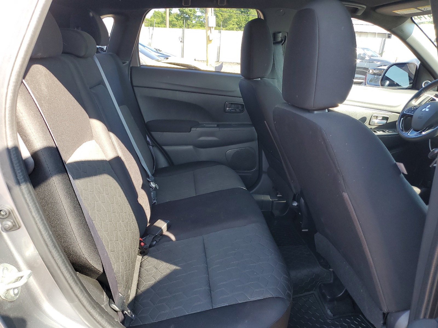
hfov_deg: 67.3
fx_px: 329
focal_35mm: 26
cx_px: 219
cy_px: 164
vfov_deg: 53.1
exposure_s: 1/120
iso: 54
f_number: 1.5
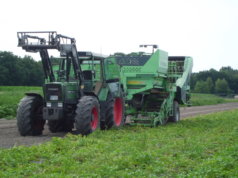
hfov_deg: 18.2
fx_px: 743
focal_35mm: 108
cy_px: 93
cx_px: 127
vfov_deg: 13.7
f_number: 5.4
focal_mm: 17.8
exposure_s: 1/200
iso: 100
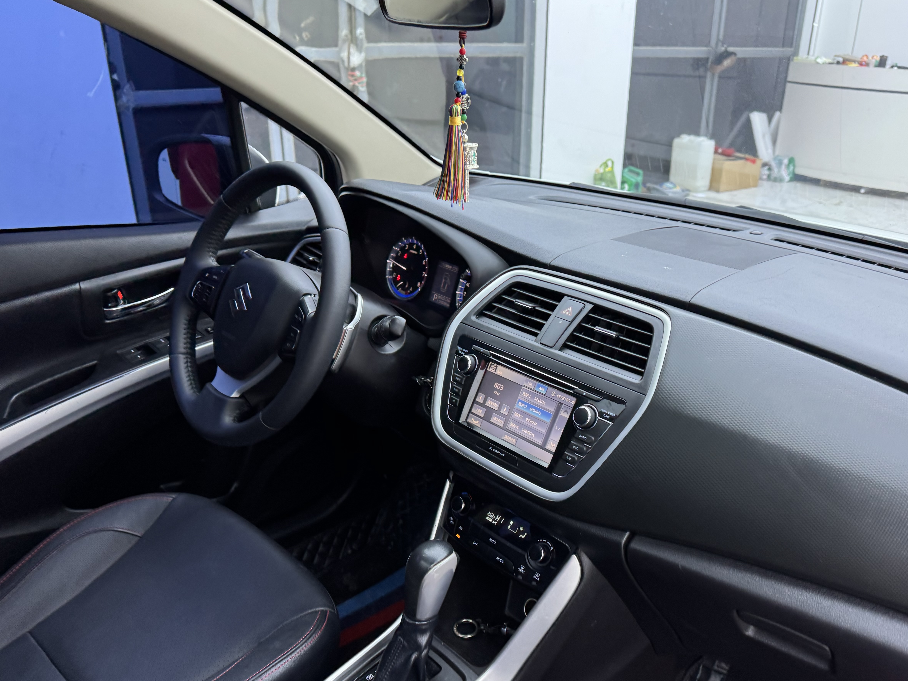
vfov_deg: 48.0
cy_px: 397
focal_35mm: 29
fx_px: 761
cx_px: 515
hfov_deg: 61.4
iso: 100
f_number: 1.78
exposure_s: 1/50
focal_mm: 6.76
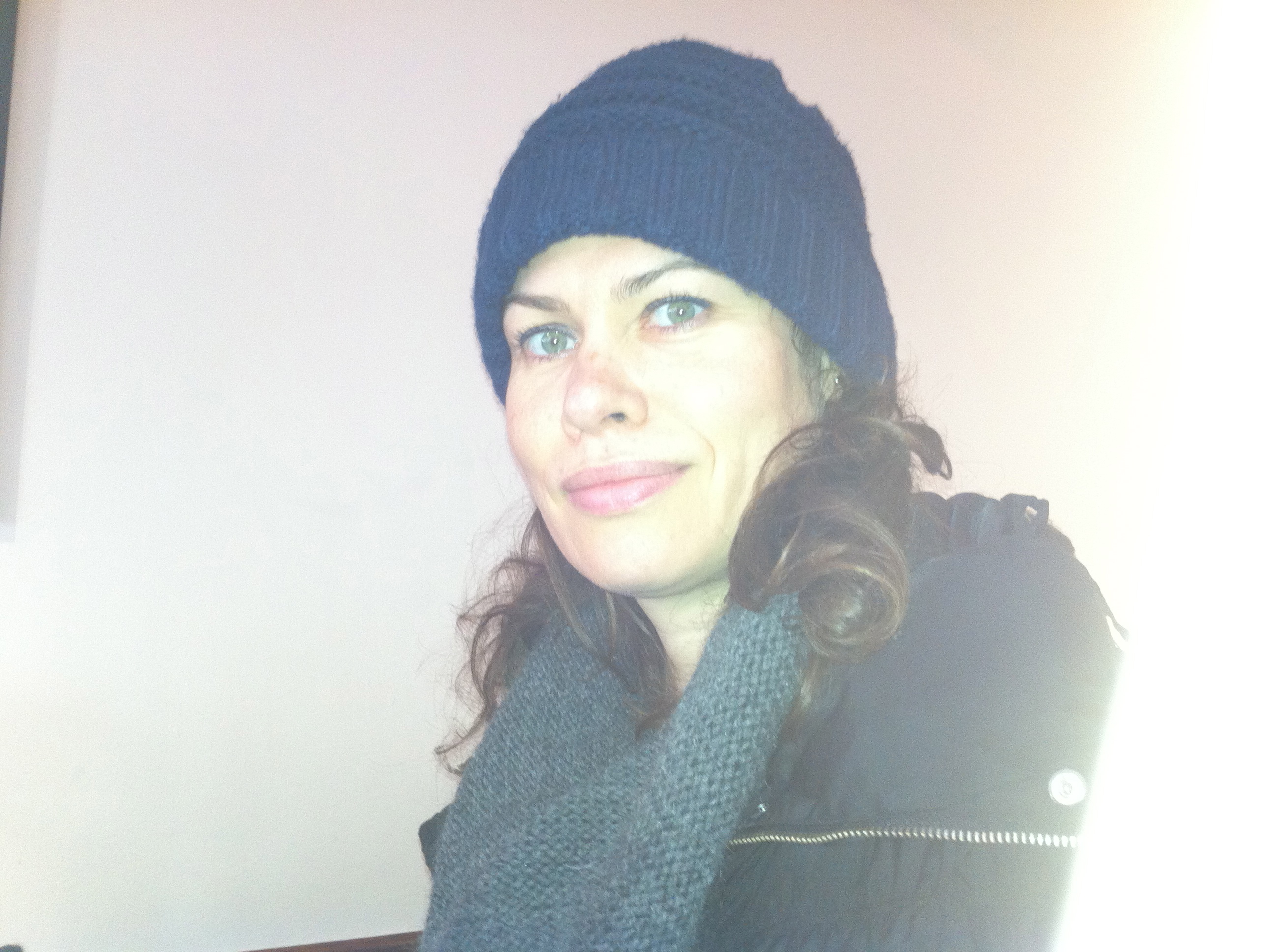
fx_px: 1286
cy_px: 476
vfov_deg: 40.6
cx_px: 637
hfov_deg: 52.7
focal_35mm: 35
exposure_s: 1/15
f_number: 2.8
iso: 160
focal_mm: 3.85
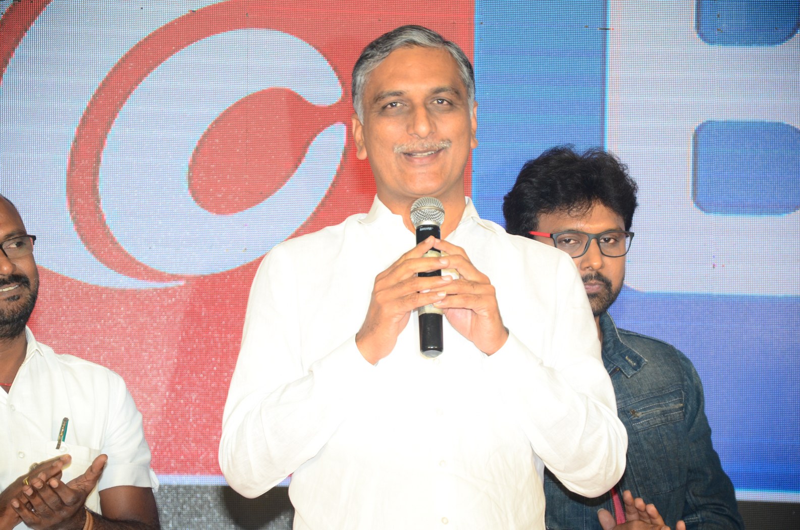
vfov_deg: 8.7
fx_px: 3493
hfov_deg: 13.1
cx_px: 400
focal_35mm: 158
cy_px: 265
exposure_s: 1/125
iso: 640
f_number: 5.6
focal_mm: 105
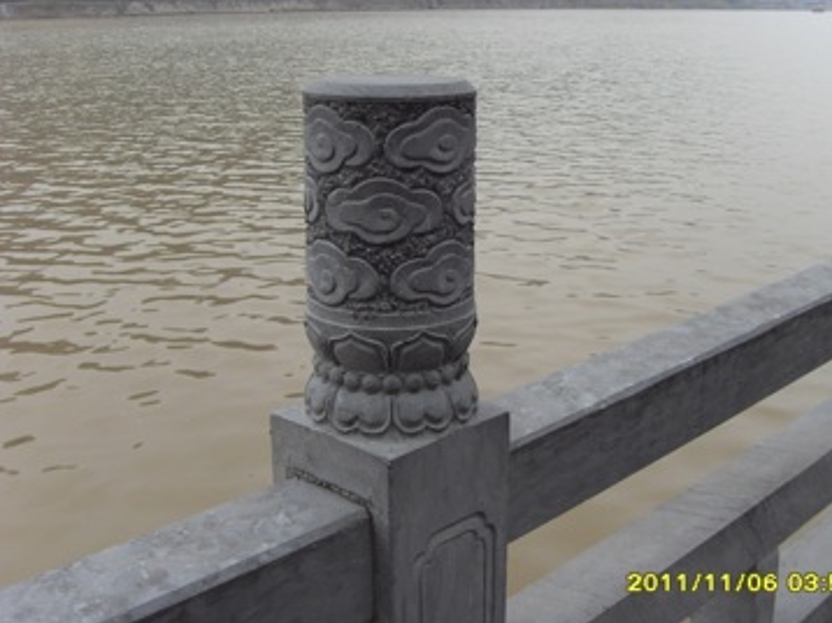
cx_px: 456
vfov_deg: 30.2
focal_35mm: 48
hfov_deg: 39.6
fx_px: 1153
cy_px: 281
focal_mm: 6.6
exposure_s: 1/125
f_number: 3.5
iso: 80
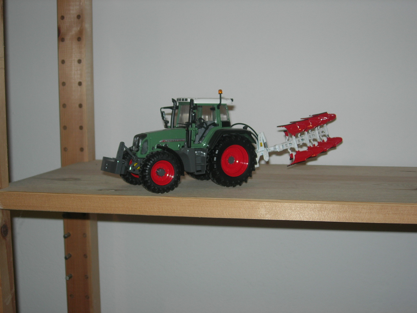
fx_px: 614
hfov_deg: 37.5
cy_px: 156
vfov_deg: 28.6
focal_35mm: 51
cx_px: 208
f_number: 3.2
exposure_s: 1/60.1
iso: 64
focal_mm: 10.6
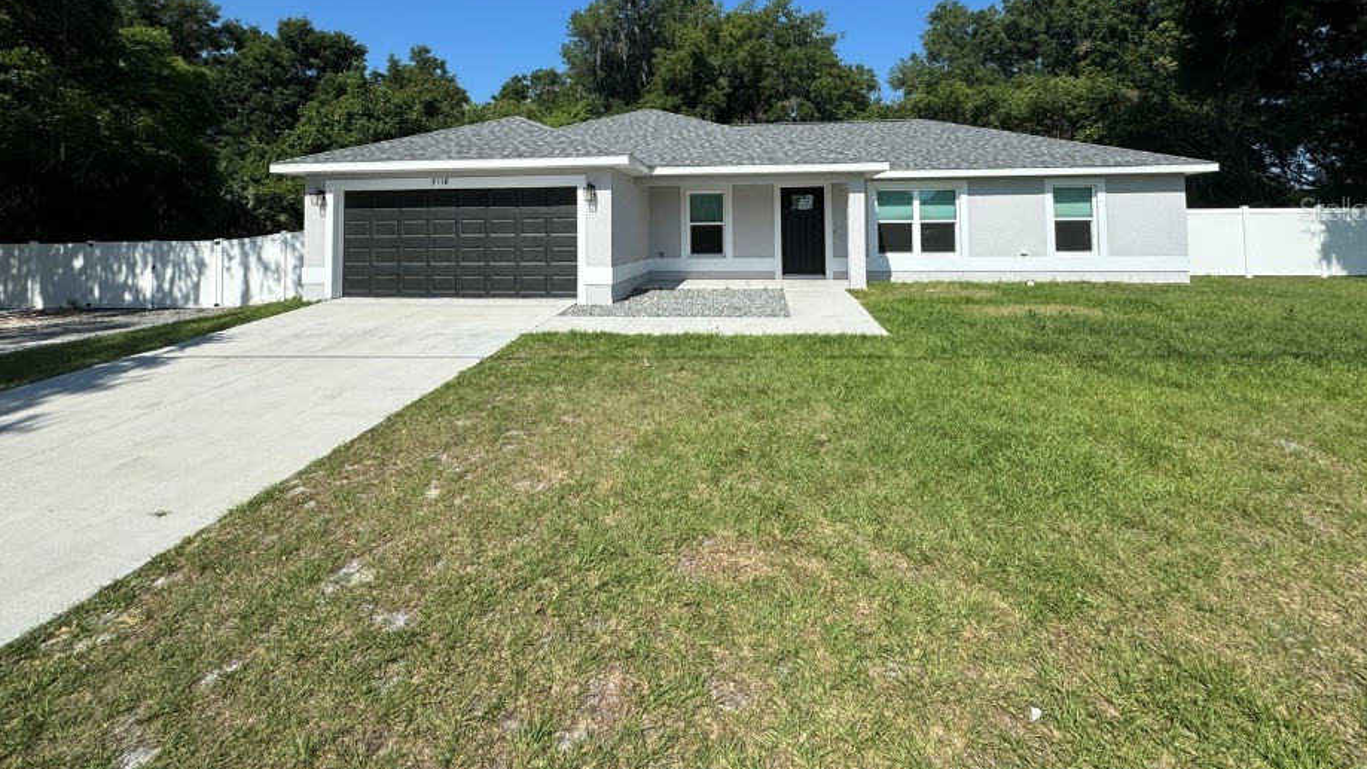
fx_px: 616
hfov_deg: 95.9
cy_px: 208
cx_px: 678
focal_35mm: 17
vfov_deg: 61.0
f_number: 2.2
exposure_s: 1/2674
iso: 50
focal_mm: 2.22
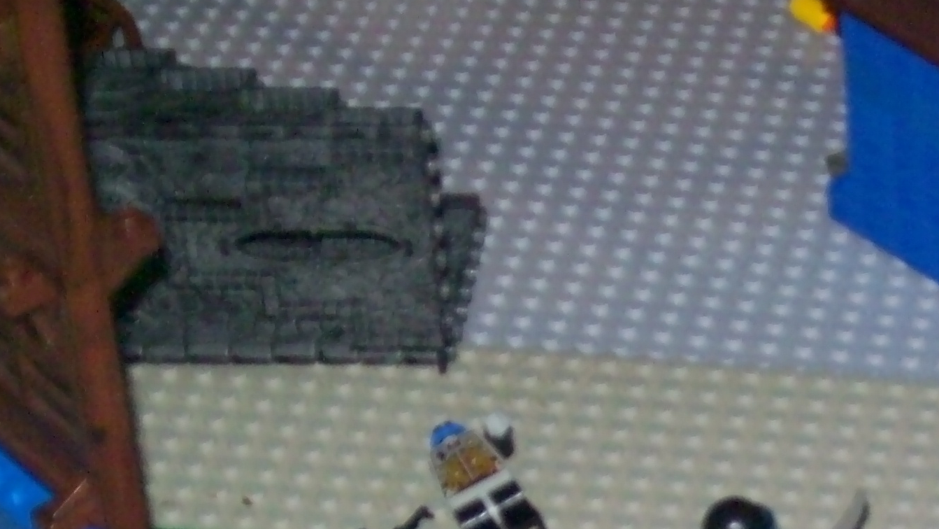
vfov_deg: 8.3
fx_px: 3636
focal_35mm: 146
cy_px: 565
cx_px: 768
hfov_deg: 14.6
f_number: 3.8
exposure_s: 1/97.2
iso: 160
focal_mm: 11.6
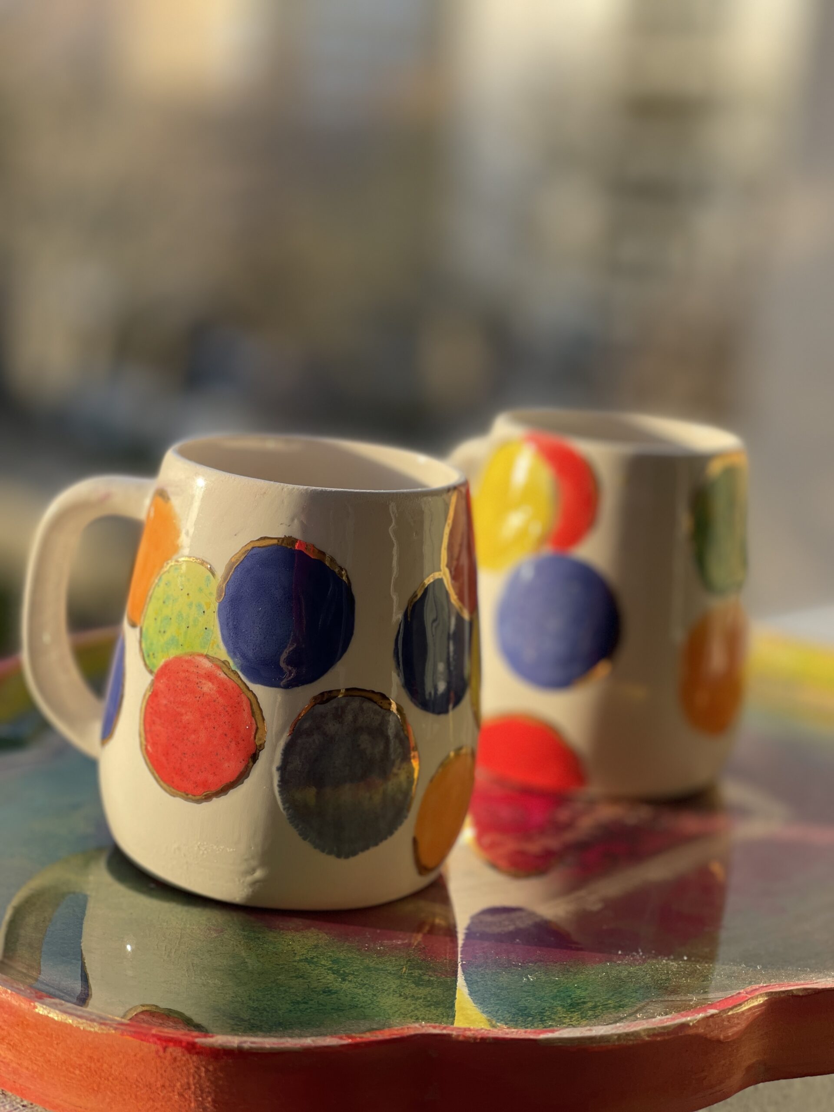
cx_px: 417
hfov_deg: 22.9
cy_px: 556
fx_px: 2056
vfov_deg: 30.3
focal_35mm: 64
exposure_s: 1/253
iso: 25
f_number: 2.2
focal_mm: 7.5
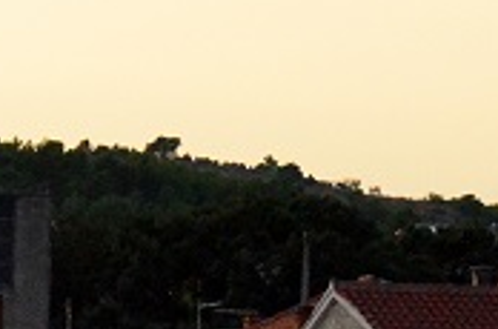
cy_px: 425
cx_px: -33
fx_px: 8333
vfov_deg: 2.3
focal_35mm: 604
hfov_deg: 3.4
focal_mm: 70
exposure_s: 1/4000
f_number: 5
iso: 5000
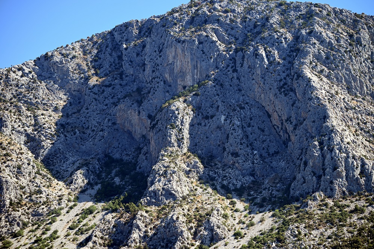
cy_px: 124
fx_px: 1164
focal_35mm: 112
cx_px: 187
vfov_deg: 12.2
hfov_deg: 18.3
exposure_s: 1/400
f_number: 4.8
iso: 100
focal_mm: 112
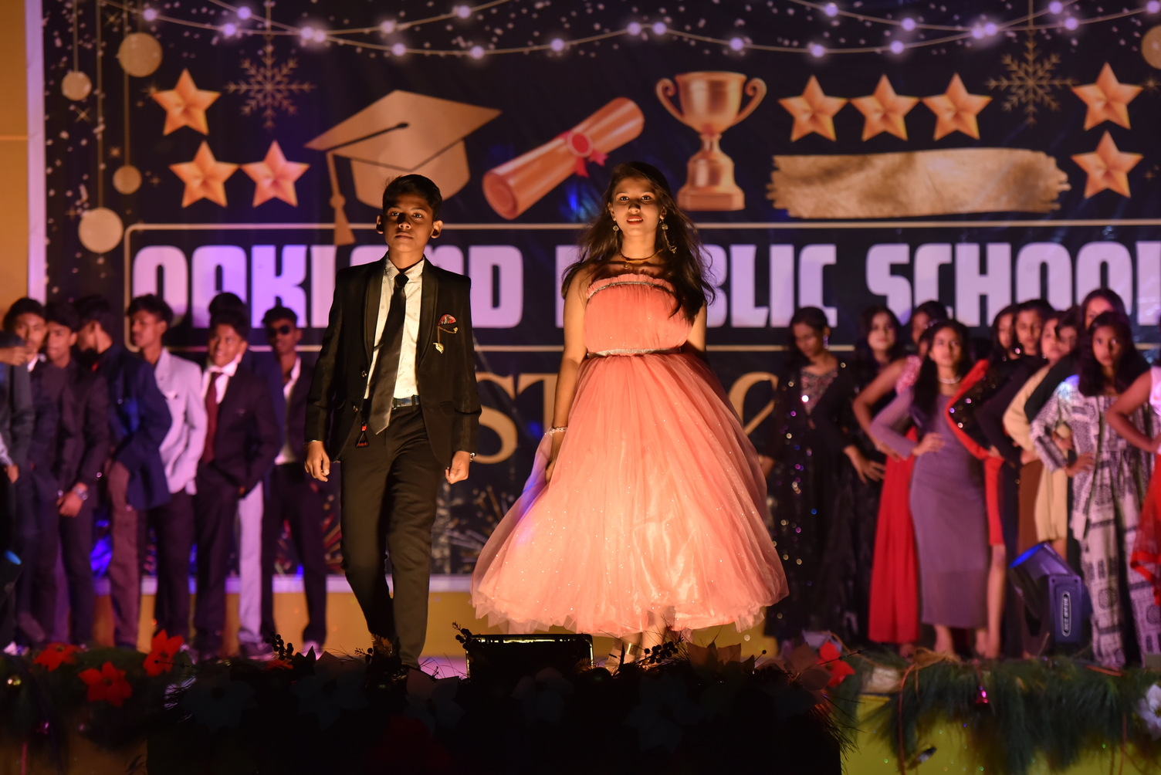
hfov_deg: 16.8
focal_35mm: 122
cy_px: 388
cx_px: 580
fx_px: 3936
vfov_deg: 11.2
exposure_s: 1/320
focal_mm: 122
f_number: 2.8
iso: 2000
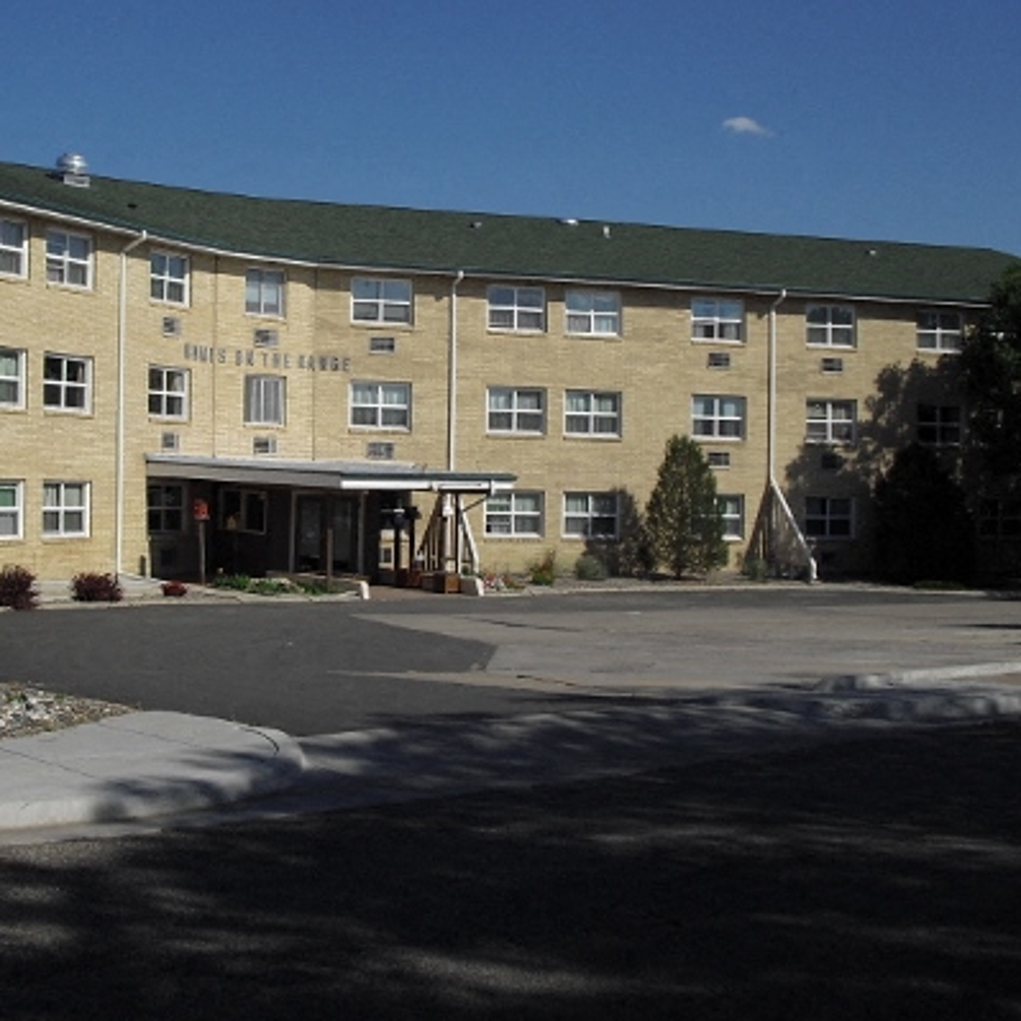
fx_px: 1702
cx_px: 299
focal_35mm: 51
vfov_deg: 33.3
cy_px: 425
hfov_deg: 33.0
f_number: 7.8
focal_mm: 6.3
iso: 64
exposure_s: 1/400
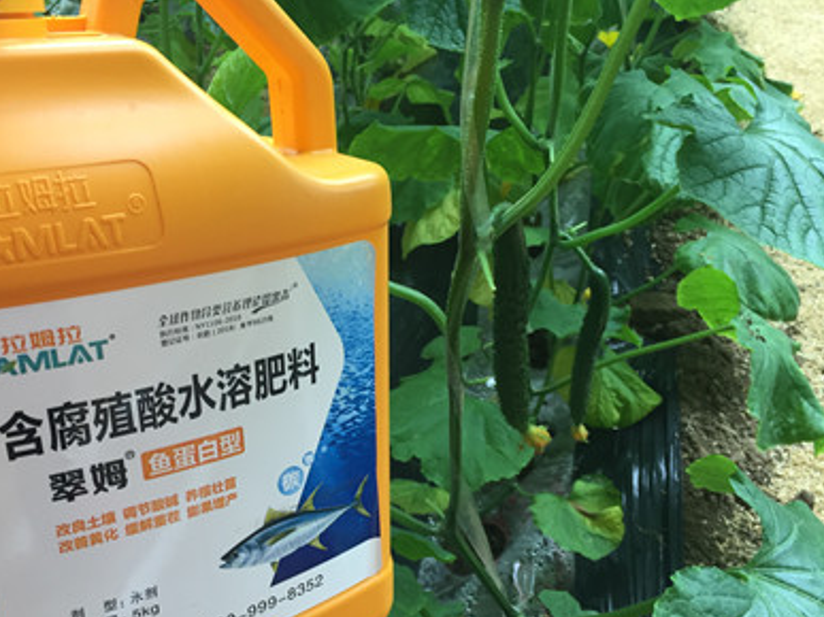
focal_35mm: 36
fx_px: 857
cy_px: 364
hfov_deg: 51.1
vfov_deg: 39.5
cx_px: 332
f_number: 2.2
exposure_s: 1/33
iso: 80
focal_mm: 4.15
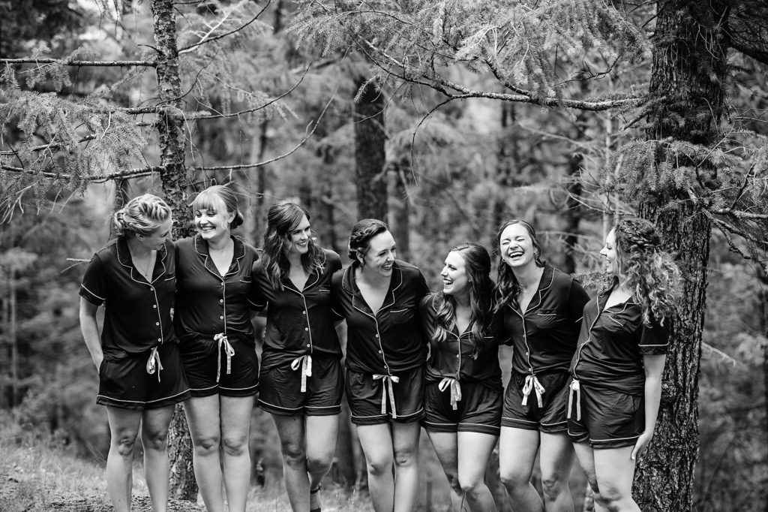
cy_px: 256
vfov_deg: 16.1
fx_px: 1813
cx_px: 384
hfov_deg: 23.9
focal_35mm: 85
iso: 250
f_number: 2.2
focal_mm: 85
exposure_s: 1/500
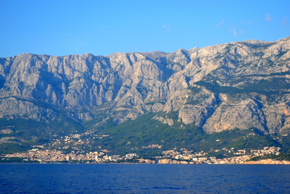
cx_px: 145
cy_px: 97
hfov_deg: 24.6
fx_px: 665
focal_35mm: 82
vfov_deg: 16.6
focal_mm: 55
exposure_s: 1/160
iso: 100
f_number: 6.3
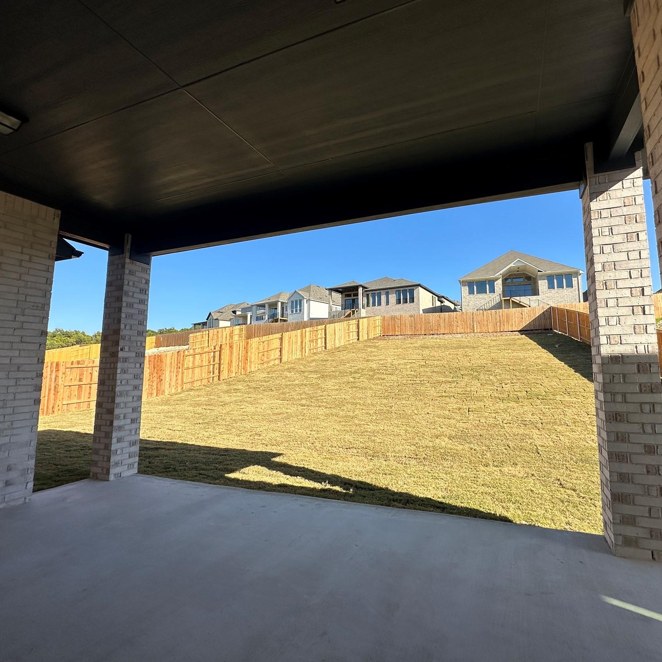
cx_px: 375
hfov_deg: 83.5
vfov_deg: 83.9
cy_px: 321
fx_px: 368
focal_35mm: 17
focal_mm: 2.22
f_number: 2.2
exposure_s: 1/1825
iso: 40
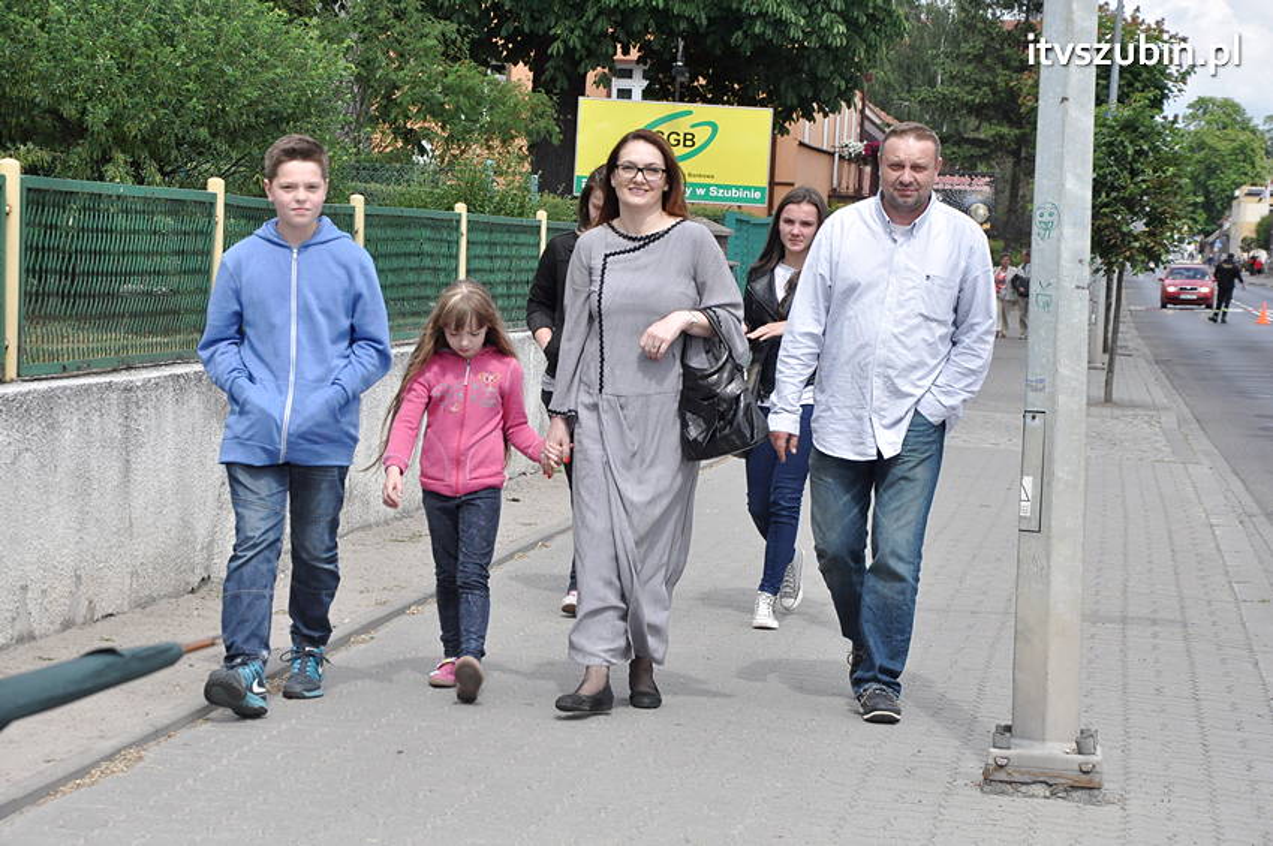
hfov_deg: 19.5
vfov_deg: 13.0
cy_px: 423
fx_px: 3709
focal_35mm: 105
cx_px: 636
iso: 1250
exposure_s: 1/1600
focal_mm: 70
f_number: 10
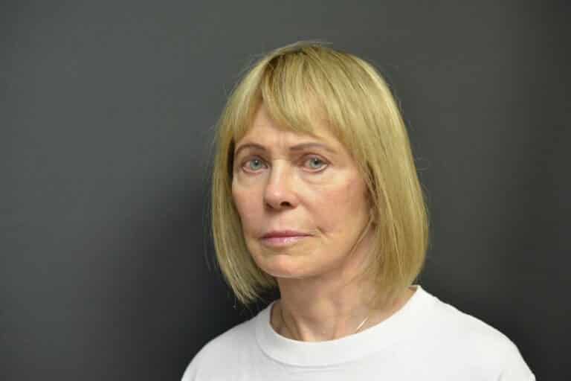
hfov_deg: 33.4
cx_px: 286
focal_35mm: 60
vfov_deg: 22.6
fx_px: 952
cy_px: 190
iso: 800
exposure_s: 1/60
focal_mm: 40
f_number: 4.5
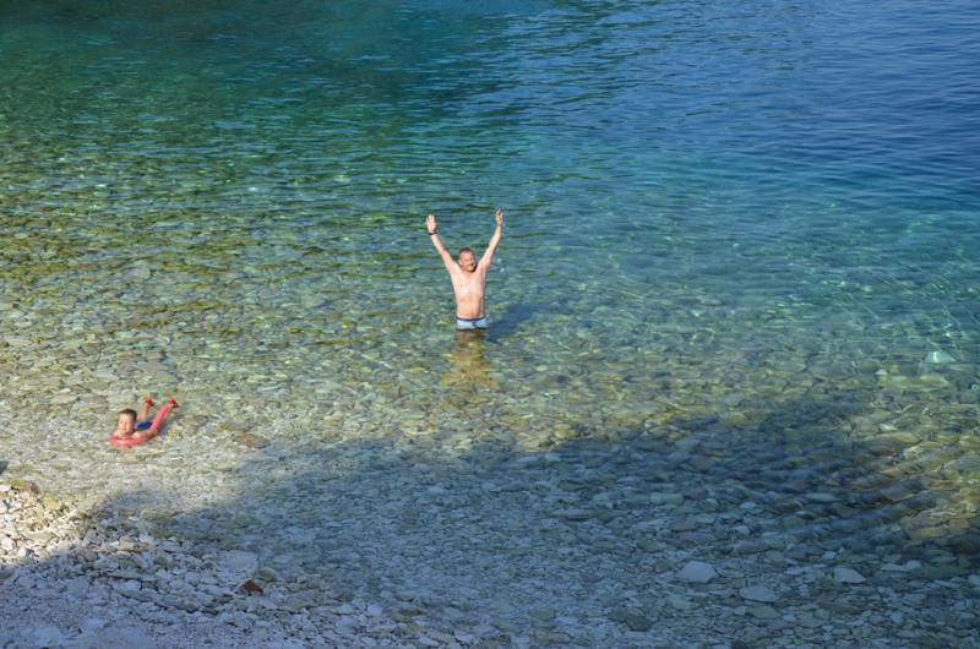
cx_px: 490
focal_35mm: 87
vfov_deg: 15.6
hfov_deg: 23.4
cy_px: 324
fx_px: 2364
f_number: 8
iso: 800
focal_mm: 58
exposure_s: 1/1000
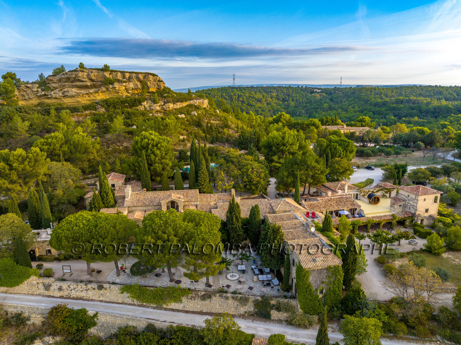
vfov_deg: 56.8
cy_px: 172
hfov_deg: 71.6
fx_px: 319
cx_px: 230
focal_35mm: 24
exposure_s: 1/80
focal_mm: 12.3
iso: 100
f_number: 8
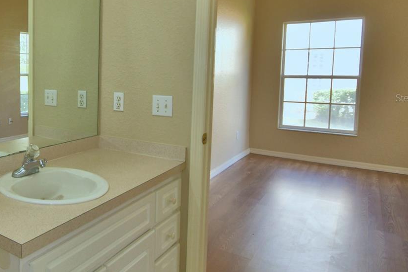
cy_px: 97
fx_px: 328
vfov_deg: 44.4
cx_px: 45
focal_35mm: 29
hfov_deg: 55.7
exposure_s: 1/60
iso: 125
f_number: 4.5
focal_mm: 10
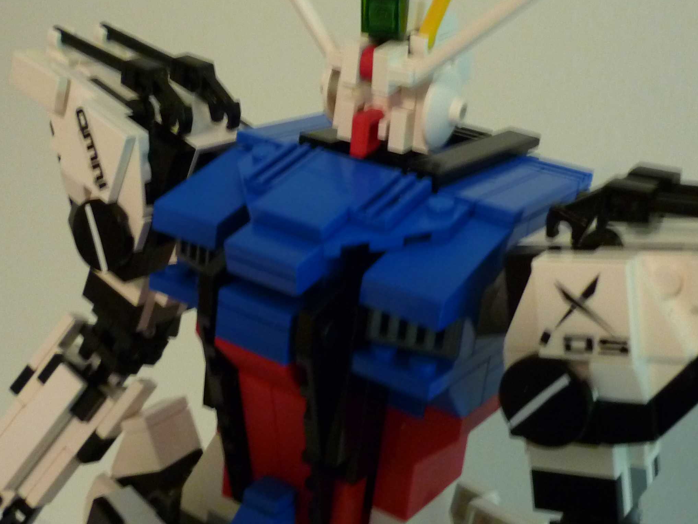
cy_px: 175
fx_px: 1069
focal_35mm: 53
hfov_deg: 36.1
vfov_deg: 27.4
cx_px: 291
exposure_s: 1/10
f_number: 2.8
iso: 400
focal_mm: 5.5
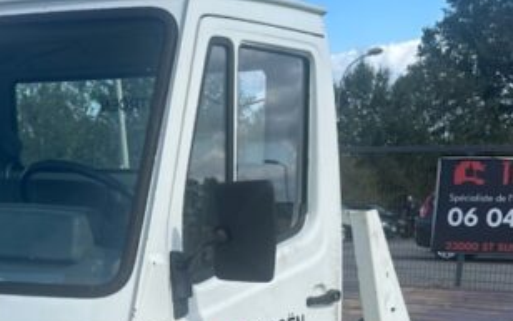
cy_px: 364
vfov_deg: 18.9
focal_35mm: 66
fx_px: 923
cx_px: 145
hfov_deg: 30.7
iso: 80
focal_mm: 6.86
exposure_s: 1/4016
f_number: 1.78
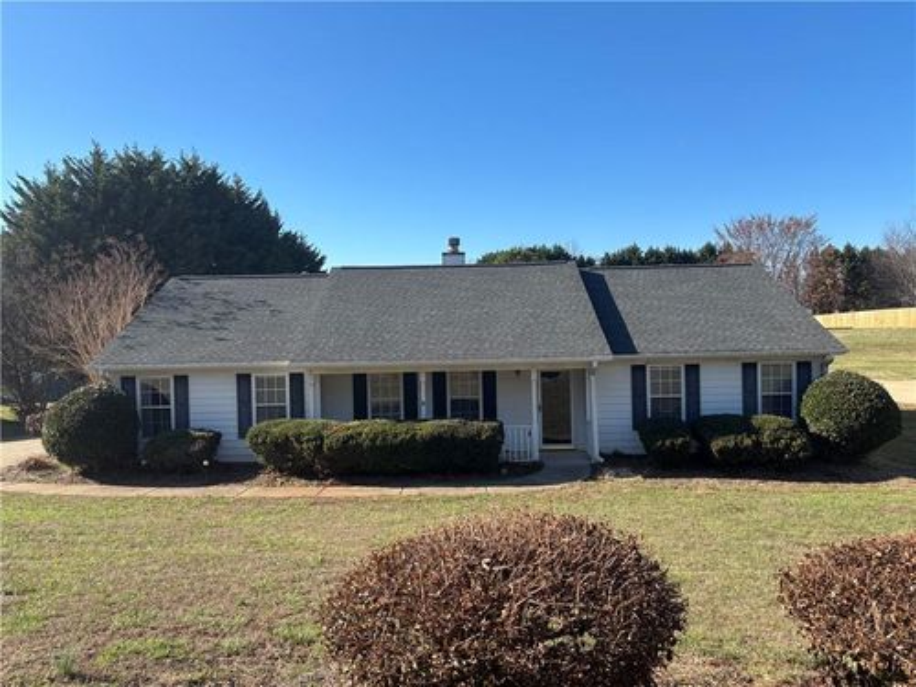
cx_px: 458
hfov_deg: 67.3
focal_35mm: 26
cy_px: 344
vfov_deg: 53.1
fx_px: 688
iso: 50
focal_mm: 5.96
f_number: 1.6
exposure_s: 1/2024
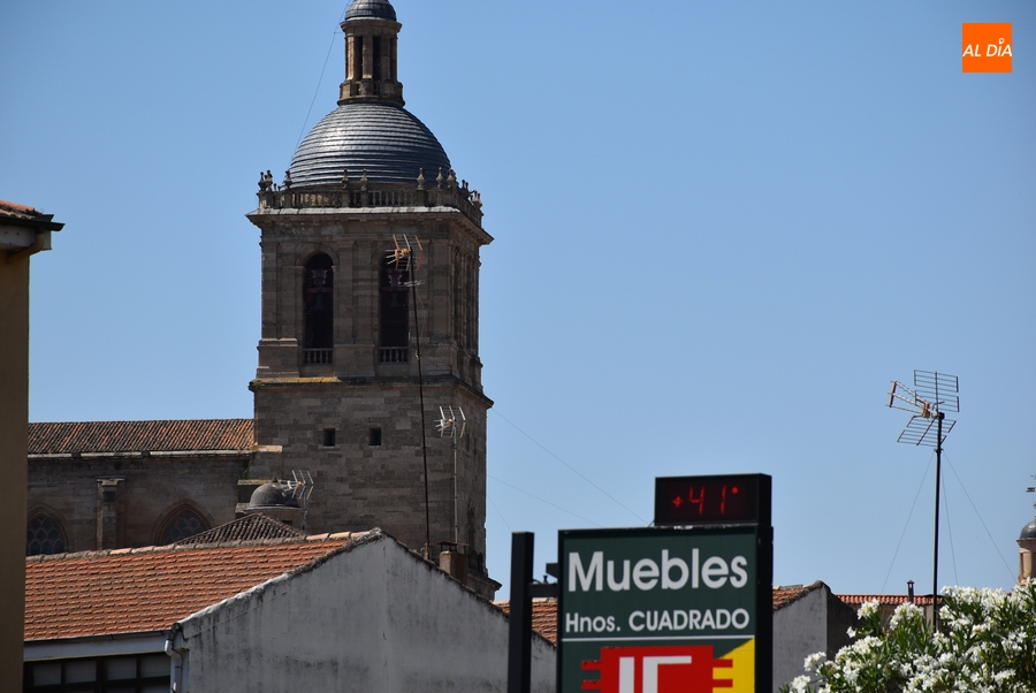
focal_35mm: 210
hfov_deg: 9.8
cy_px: 346
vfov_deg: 6.6
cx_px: 518
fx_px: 6049
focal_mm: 140
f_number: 7.1
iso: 200
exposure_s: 1/800
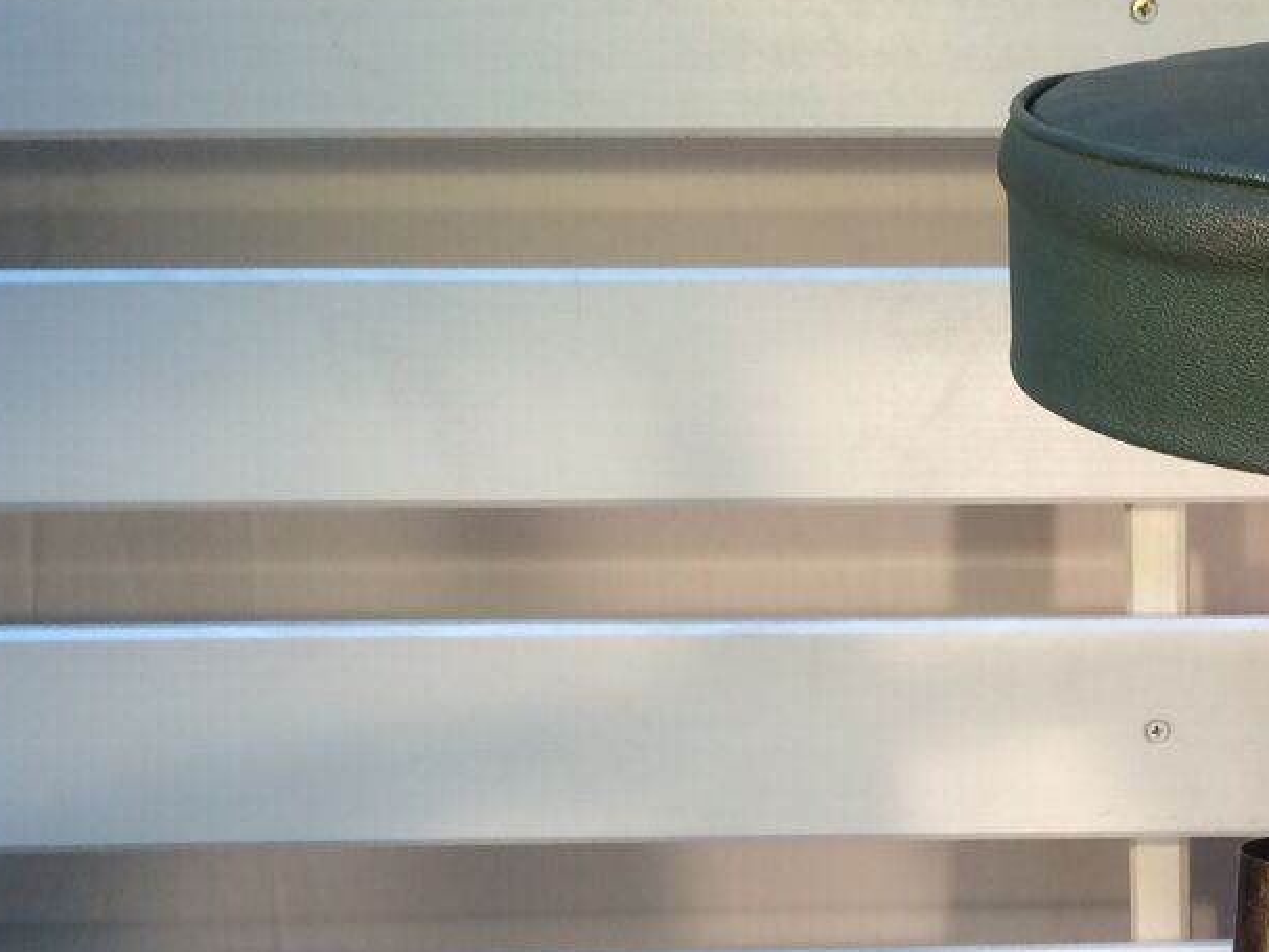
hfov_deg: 22.7
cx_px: 1578
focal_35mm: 78
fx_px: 2859
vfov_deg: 18.3
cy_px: 998
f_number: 2.2
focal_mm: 4.15
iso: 40
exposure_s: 1/33
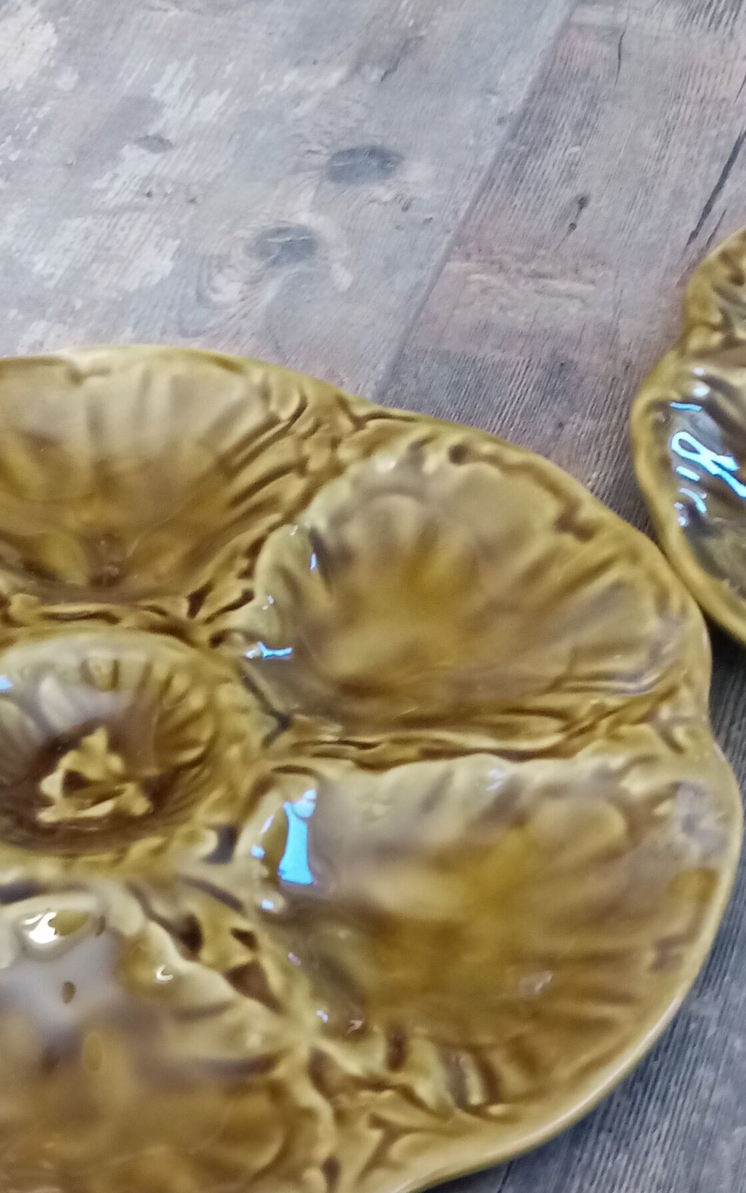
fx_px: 2081
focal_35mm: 64
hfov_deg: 20.3
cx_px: 330
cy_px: 1374
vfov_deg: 28.5
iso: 178
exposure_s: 1/33.3
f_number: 1.8
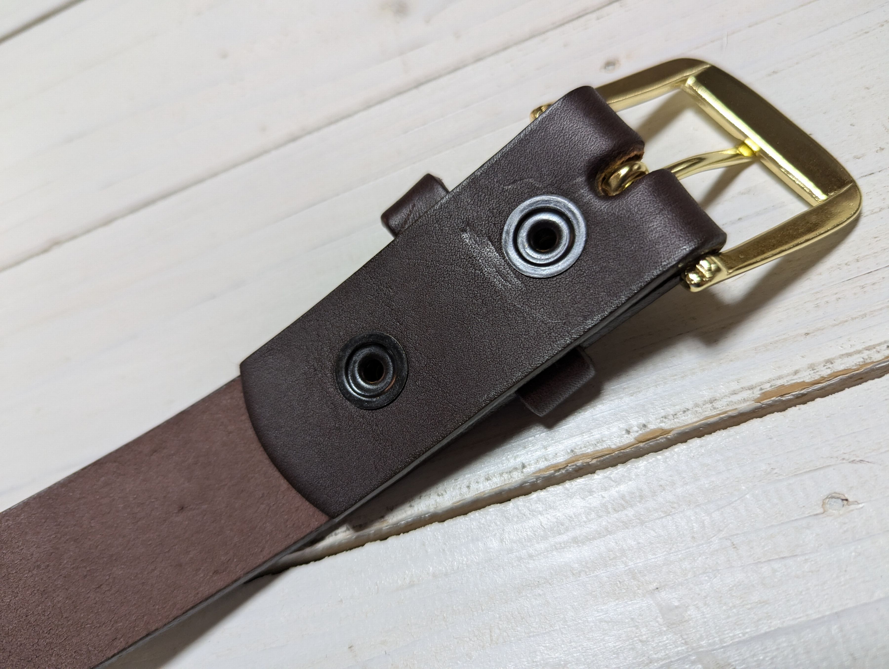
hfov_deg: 71.5
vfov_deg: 56.9
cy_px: 334
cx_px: 444
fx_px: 617
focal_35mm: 24
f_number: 1.85
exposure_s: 1/52.3
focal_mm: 6.81
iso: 216
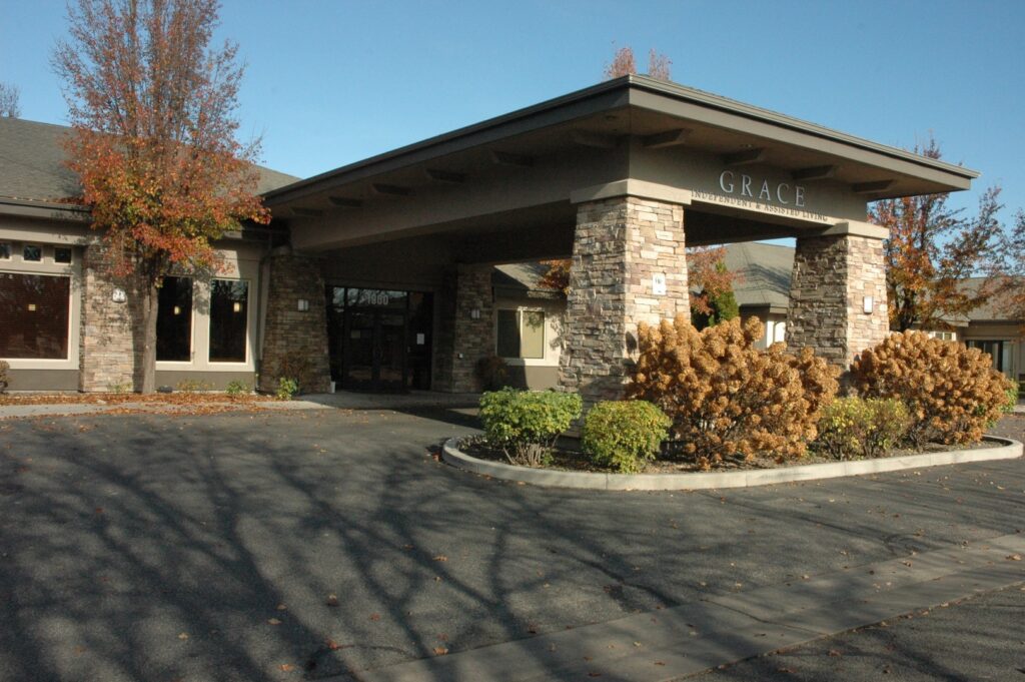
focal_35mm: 33
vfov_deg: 39.9
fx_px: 939
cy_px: 341
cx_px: 512
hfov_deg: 57.3
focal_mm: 22
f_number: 11
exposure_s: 1/500
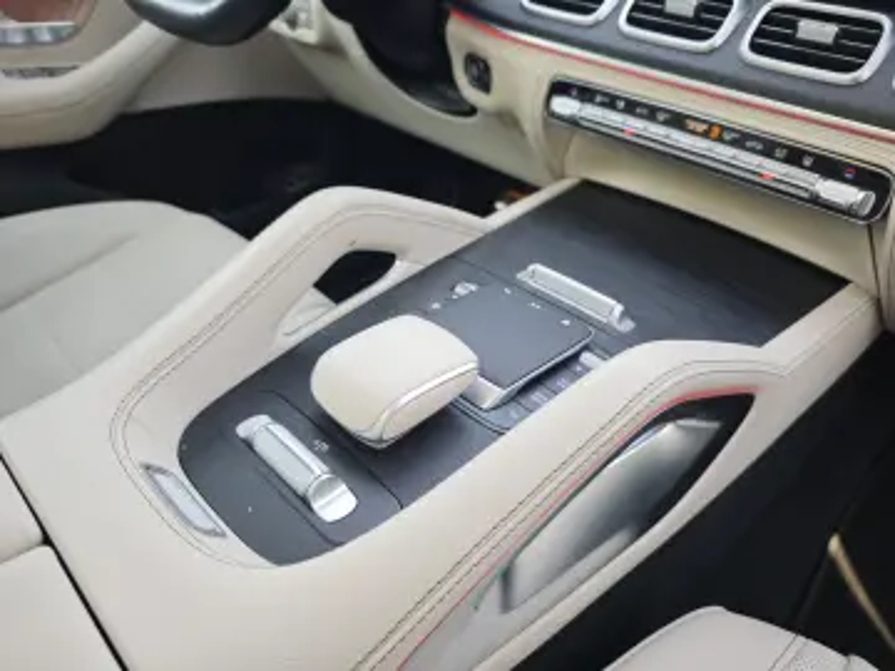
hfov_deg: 73.9
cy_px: 336
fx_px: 595
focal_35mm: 23
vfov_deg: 58.9
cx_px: 448
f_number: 1.6
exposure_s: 1/100
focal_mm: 6.55
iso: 125
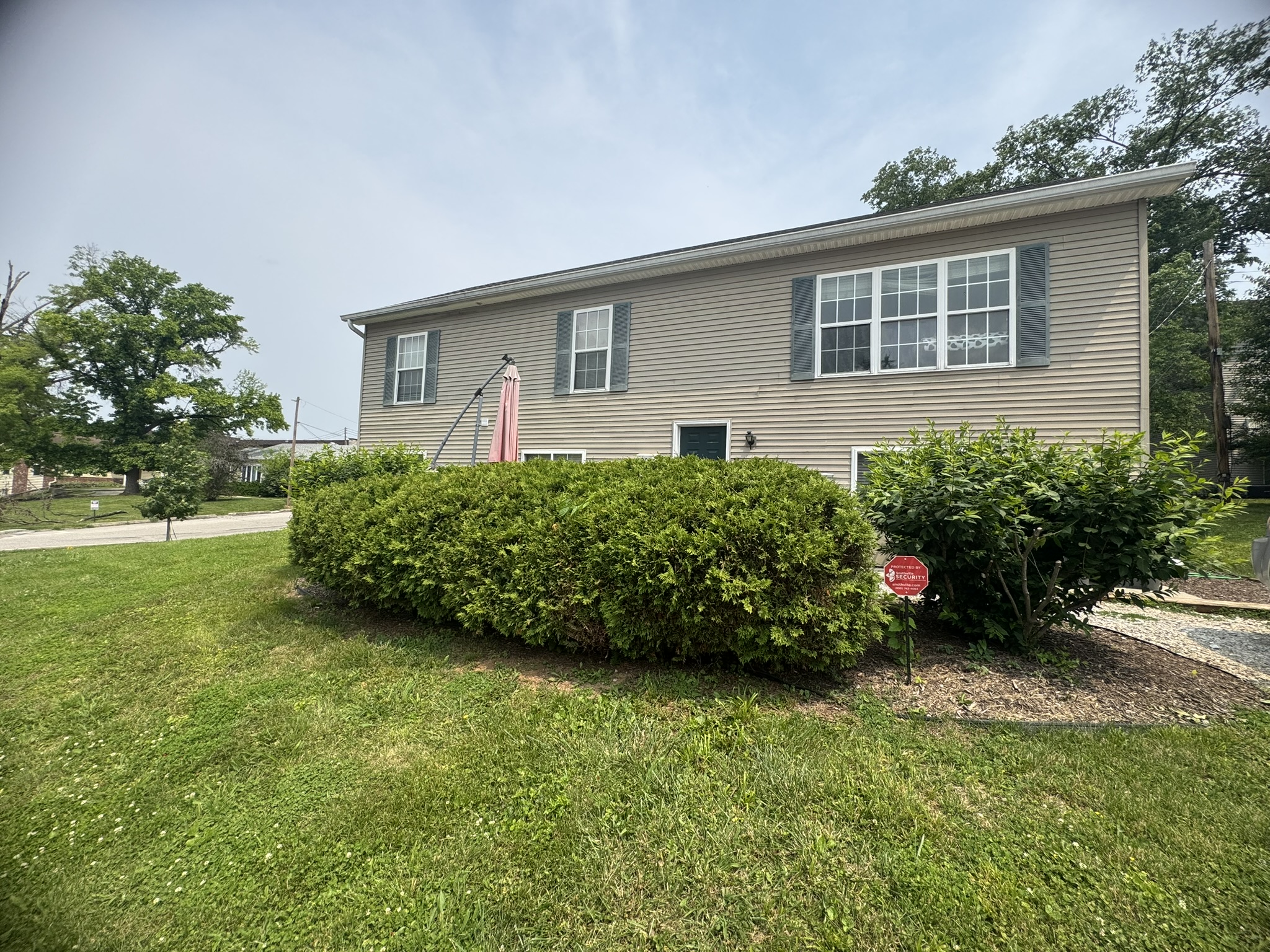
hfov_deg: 102.1
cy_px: 476
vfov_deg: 85.7
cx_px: 635
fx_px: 514
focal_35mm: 14
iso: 50
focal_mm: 2.22
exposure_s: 1/1126
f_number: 2.2
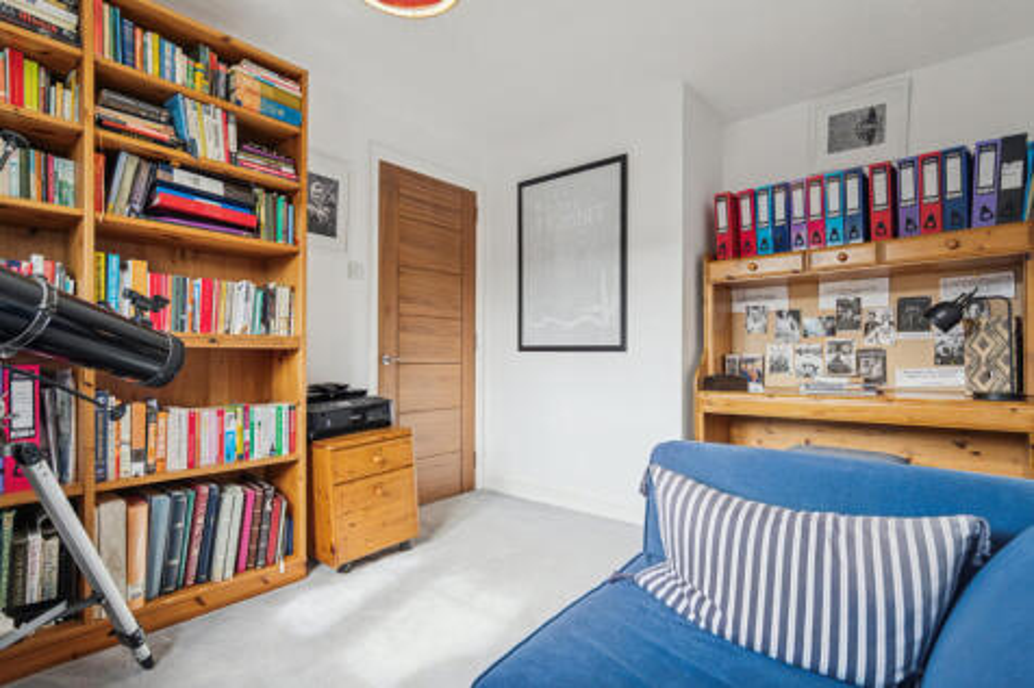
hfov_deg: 96.8
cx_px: 517
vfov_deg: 73.7
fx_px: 459
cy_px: 344
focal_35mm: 16
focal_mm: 16
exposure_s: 1/40
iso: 500
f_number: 5.6
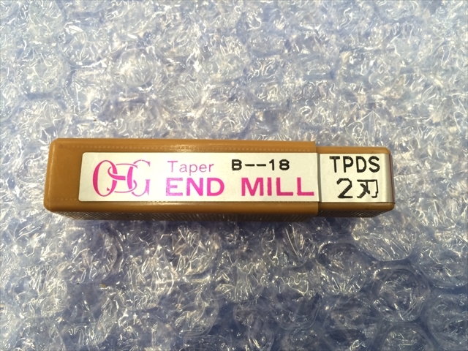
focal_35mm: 29
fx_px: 392
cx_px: 234
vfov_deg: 48.2
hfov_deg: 61.7
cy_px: 176
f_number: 2.2
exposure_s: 1/30
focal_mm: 4.15
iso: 64
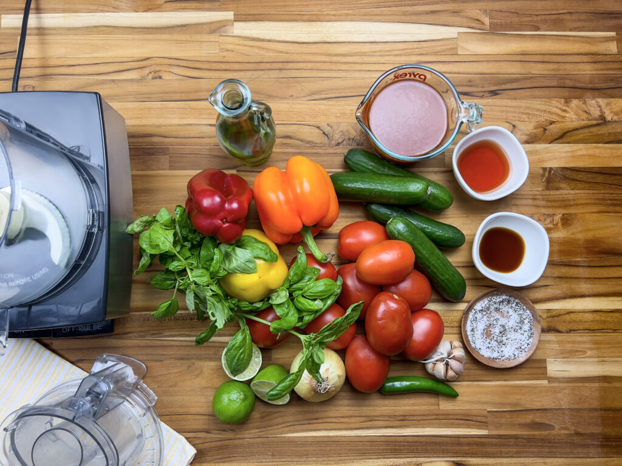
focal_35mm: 26
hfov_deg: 67.3
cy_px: 233
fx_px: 467
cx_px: 311
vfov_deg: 53.1
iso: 40
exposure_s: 1/120
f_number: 1.5
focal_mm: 5.7
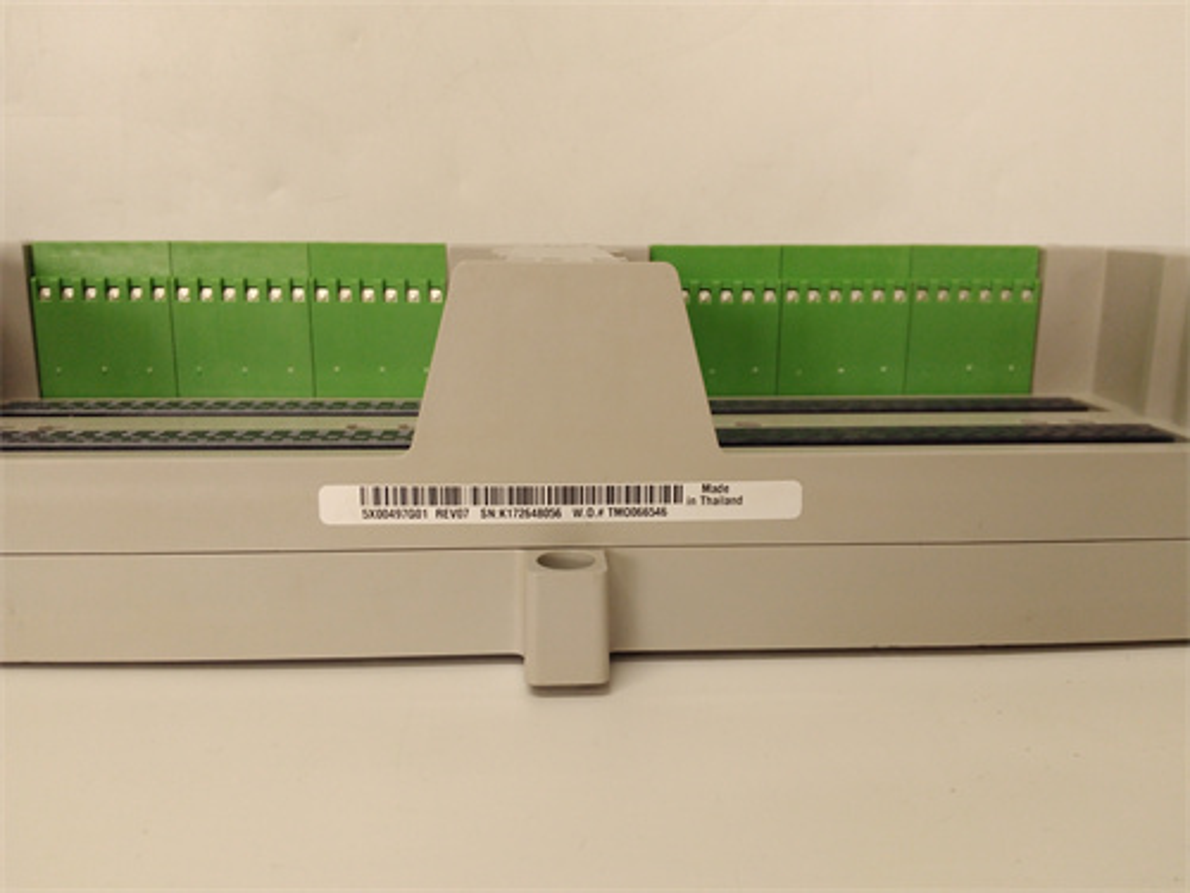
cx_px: 595
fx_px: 928
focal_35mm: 27
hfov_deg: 65.3
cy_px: 446
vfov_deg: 51.4
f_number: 2
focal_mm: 3.79
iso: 139
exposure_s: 1/33
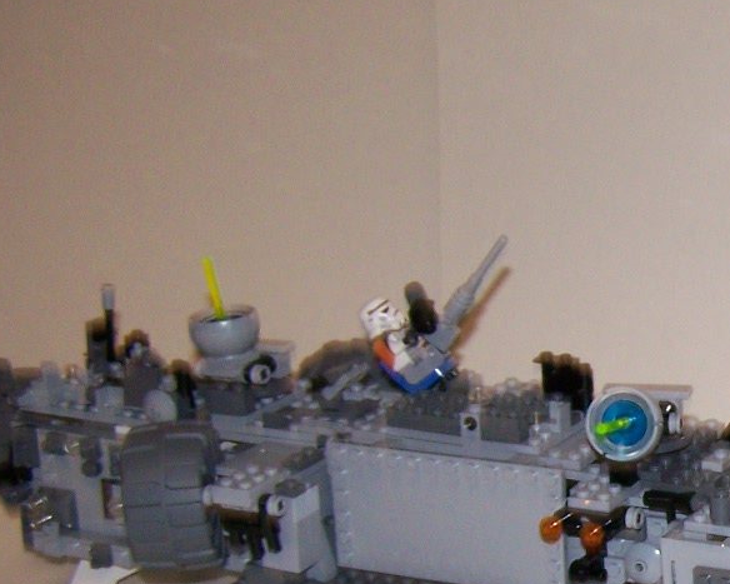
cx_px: 924
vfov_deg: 15.8
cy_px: 630
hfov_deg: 18.8
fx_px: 2052
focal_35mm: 95
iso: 160
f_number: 2.8
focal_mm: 6.3
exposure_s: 1/60
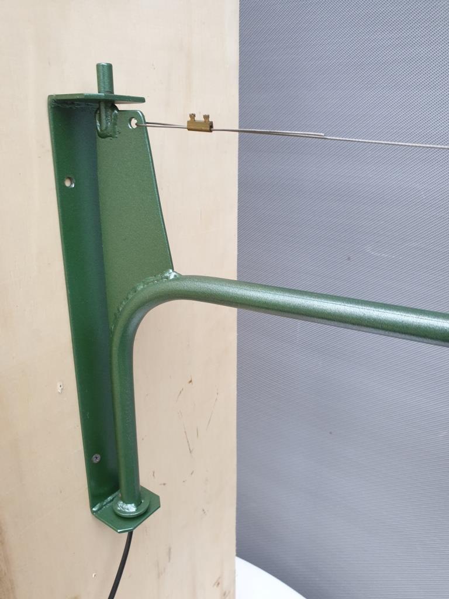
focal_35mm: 26
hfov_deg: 53.1
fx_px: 450
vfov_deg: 67.3
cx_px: 224
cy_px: 300
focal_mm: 4.3
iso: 125
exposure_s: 1/50
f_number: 2.4
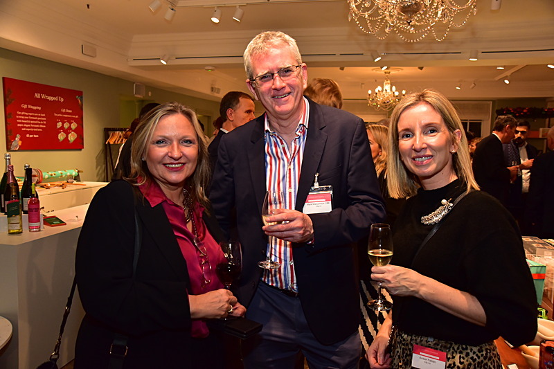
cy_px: 184
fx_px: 462
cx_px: 277
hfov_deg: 61.9
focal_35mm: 30
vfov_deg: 43.6
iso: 1600
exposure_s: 1/50
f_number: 5
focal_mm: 30
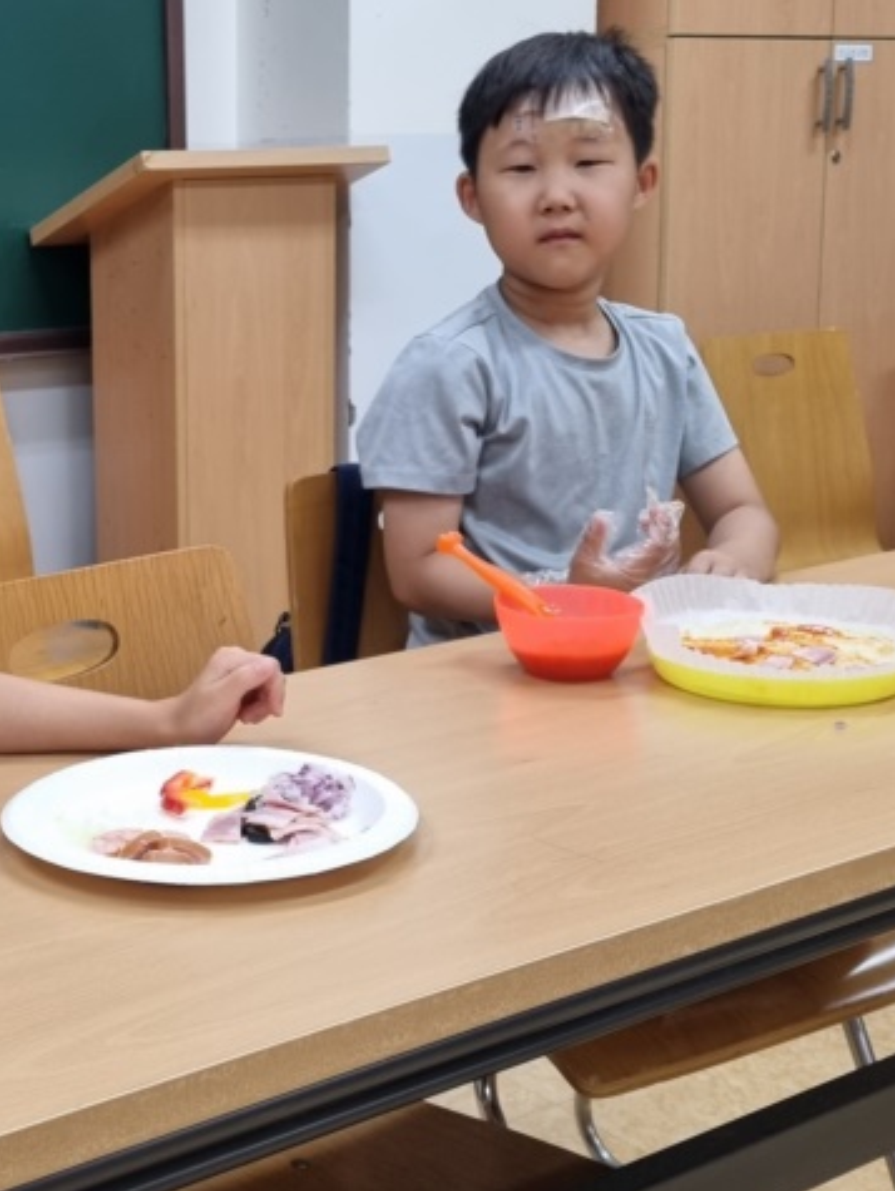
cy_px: 539
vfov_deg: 34.3
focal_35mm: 56
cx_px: 113
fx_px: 1928
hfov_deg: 25.4
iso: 200
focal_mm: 5.4
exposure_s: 1/120
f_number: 1.8
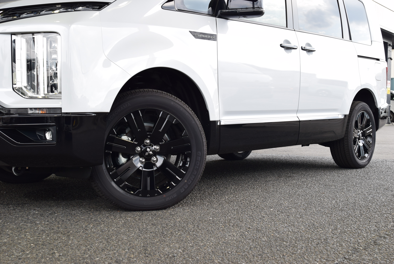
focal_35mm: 44
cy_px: 132
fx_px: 476
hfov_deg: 44.9
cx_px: 197
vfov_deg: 30.9
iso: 400
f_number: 9
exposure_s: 1/160
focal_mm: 29
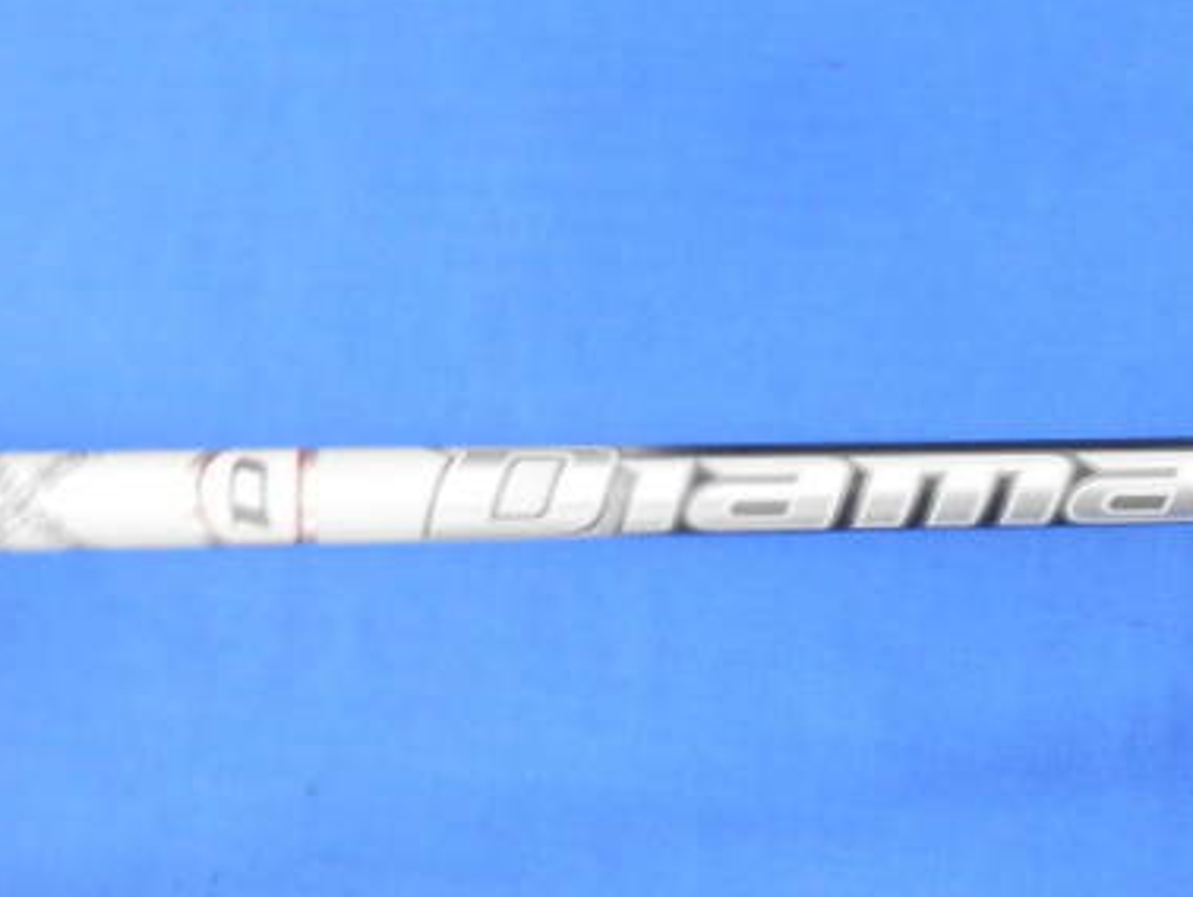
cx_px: 975
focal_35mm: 44
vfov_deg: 32.6
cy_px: 594
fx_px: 1517
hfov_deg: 40.9
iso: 280
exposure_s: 1/30
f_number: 3.2
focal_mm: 4.6
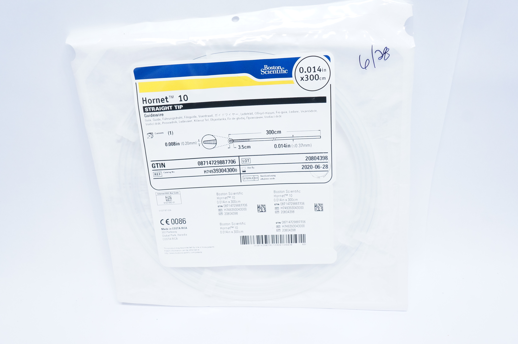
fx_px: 474
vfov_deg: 39.9
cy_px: 172
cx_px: 259
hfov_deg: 57.3
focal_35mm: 33
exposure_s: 1/60
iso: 1600
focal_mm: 22
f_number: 6.3
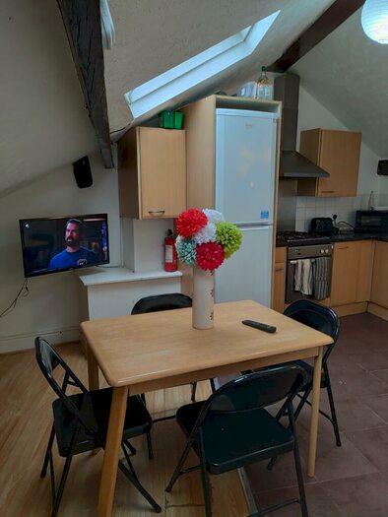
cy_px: 258
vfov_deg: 67.3
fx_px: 388
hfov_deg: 53.1
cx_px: 194
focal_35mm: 26
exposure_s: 1/33
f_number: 1.75
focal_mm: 4.77
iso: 409
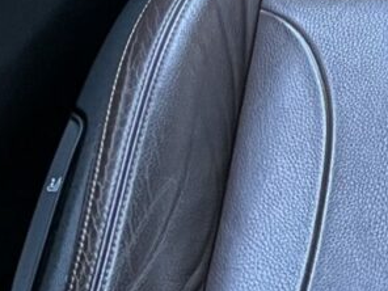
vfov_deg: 9.7
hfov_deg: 11.7
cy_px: -397
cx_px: 956
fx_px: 1513
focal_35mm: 135
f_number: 1.6
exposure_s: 1/57
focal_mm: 5.1
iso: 200
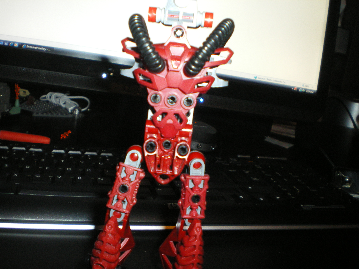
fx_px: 394
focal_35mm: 38
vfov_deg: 37.7
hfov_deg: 49.0
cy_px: 134
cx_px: 180
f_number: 3.1
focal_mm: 6.3
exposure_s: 1/50
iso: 320
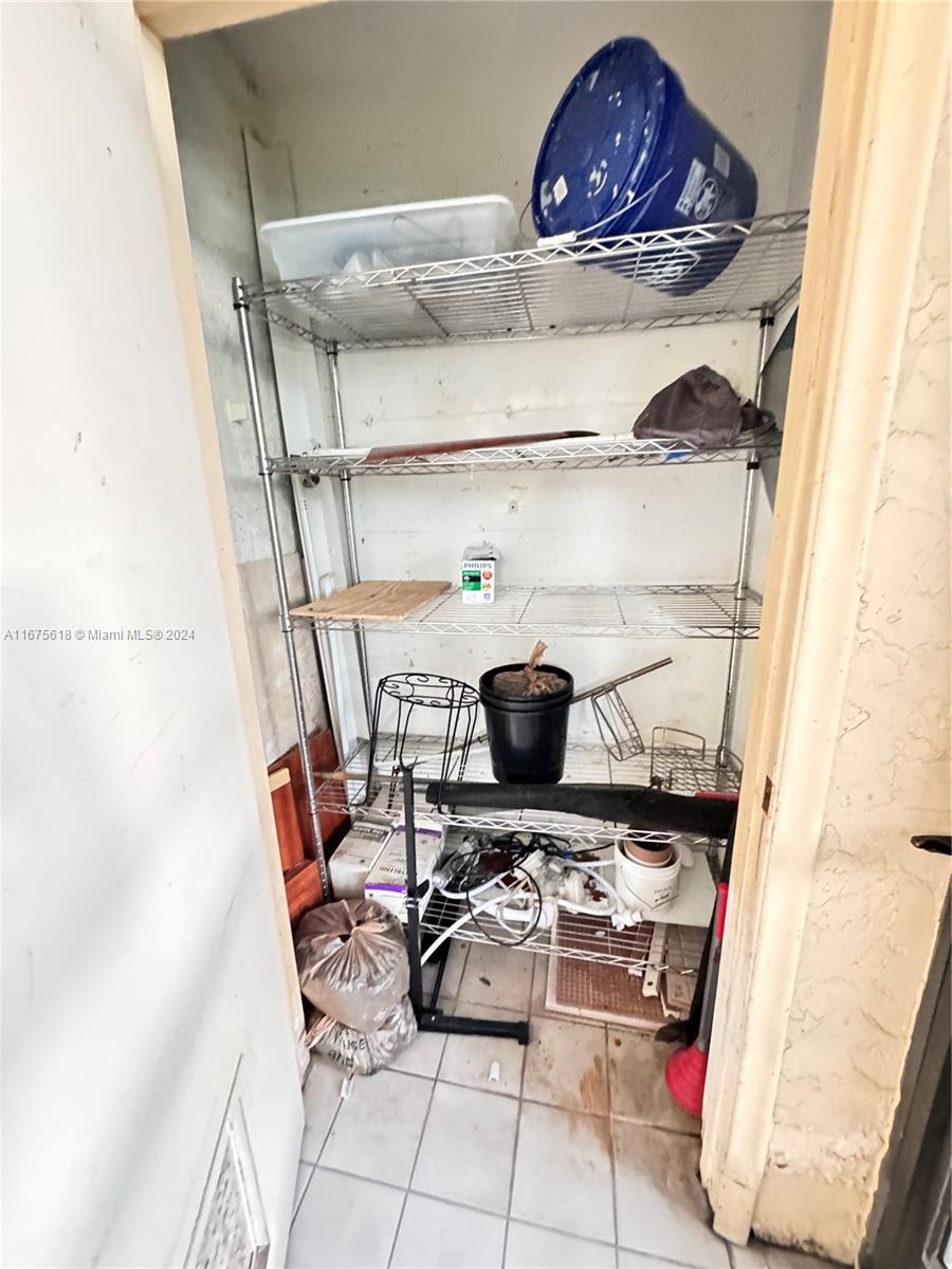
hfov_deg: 85.7
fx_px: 513
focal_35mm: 14
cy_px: 634
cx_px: 476
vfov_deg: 102.1
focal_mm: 2.22
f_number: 2.2
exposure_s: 1/30
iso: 1600
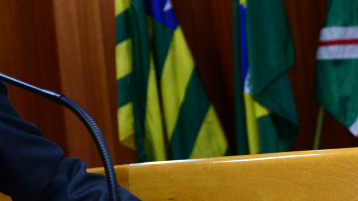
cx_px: -173
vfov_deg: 11.0
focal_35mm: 110
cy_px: 133
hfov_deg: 17.5
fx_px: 1044
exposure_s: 1/60
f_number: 5.6
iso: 2500
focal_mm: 35
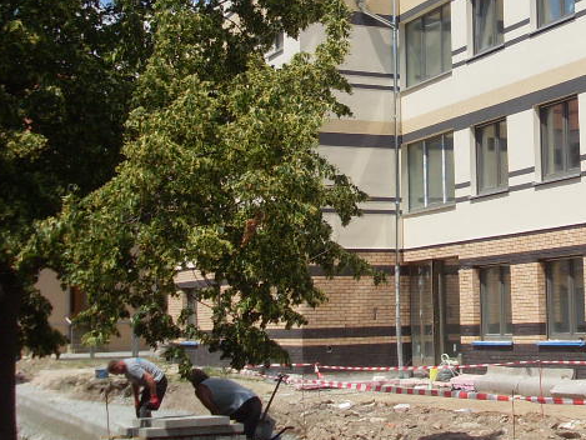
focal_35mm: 83
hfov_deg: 22.7
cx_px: 580
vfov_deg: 17.6
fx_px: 1405
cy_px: 74
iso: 80
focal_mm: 6.3
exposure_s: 1/350
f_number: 7.7
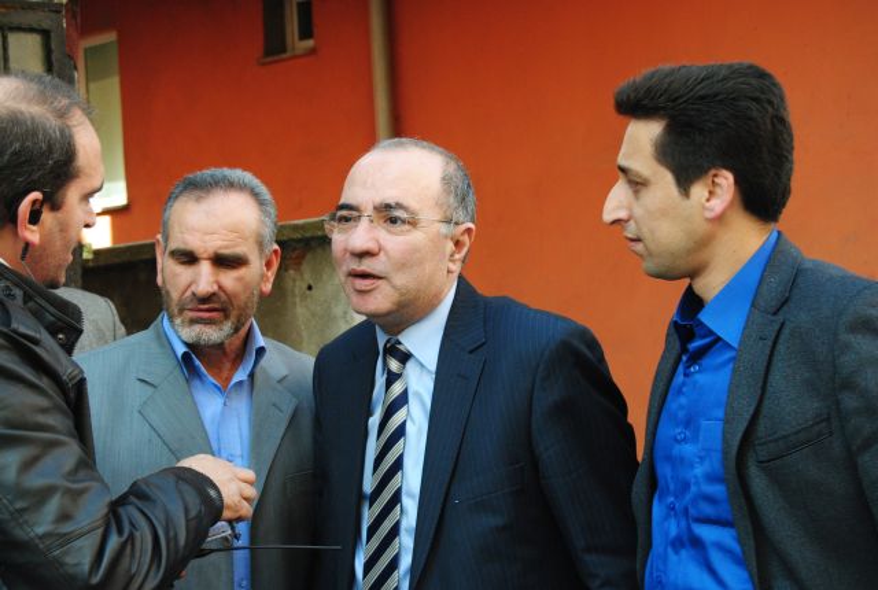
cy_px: 295
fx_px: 1760
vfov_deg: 19.0
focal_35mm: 72
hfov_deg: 28.0
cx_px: 439
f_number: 7.1
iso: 800
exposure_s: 1/200
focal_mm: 48
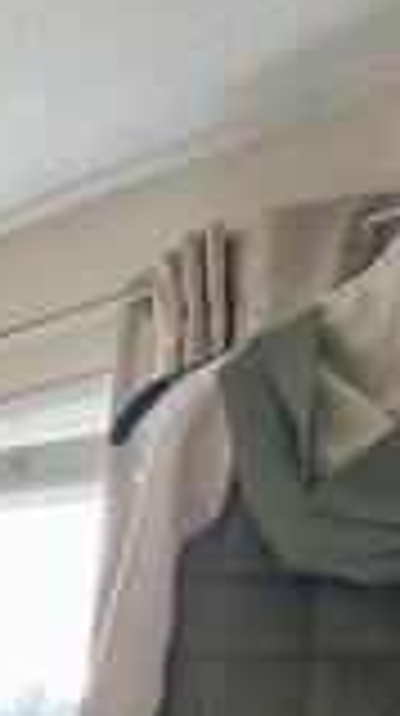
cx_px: -515
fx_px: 1060
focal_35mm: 56
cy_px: 961
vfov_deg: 29.1
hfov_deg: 14.9
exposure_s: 1/121
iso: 200
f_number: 2.2
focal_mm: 2.22
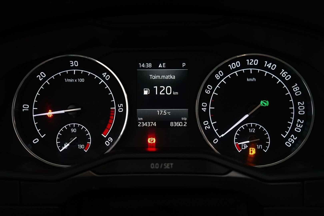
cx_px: 162
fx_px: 360
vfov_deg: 33.4
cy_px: 108
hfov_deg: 48.5
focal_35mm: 40
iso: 4000
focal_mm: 40
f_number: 4
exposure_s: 1/60
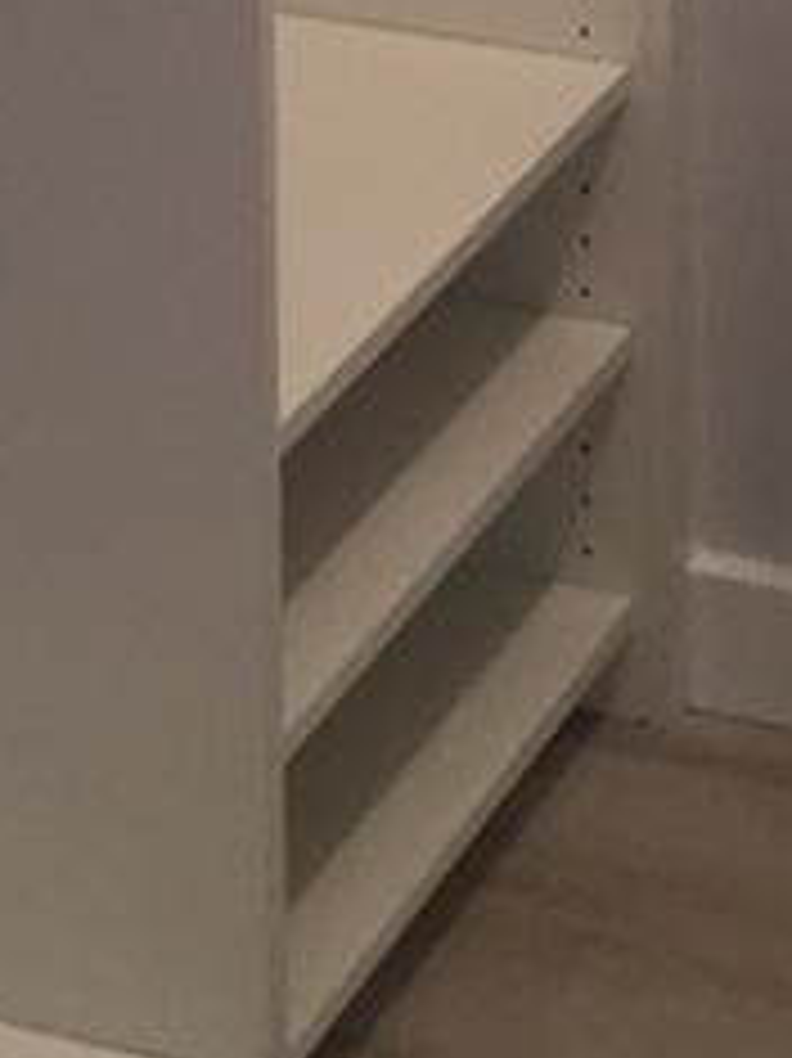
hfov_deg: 9.9
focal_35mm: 148
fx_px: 4519
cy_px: -1319
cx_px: 819
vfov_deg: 11.5
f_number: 2.2
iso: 80
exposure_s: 1/30
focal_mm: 4.15
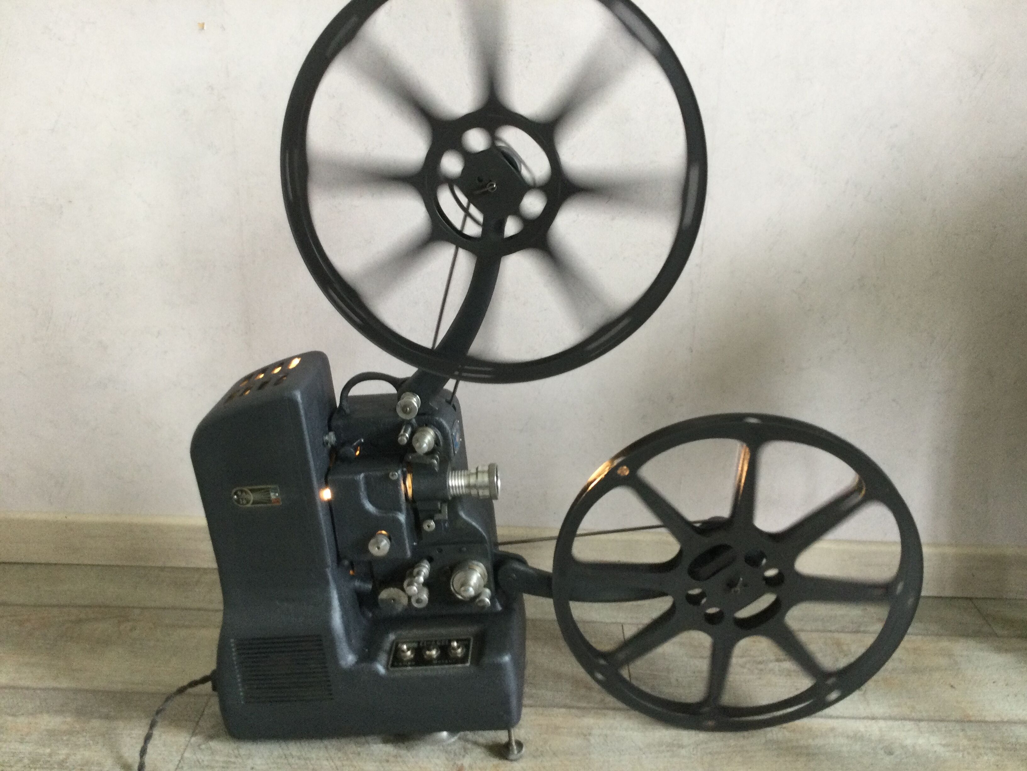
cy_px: 386
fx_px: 920
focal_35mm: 31
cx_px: 514
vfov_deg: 45.4
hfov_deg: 58.4
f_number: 2.4
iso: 100
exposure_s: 1/33
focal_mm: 3.3
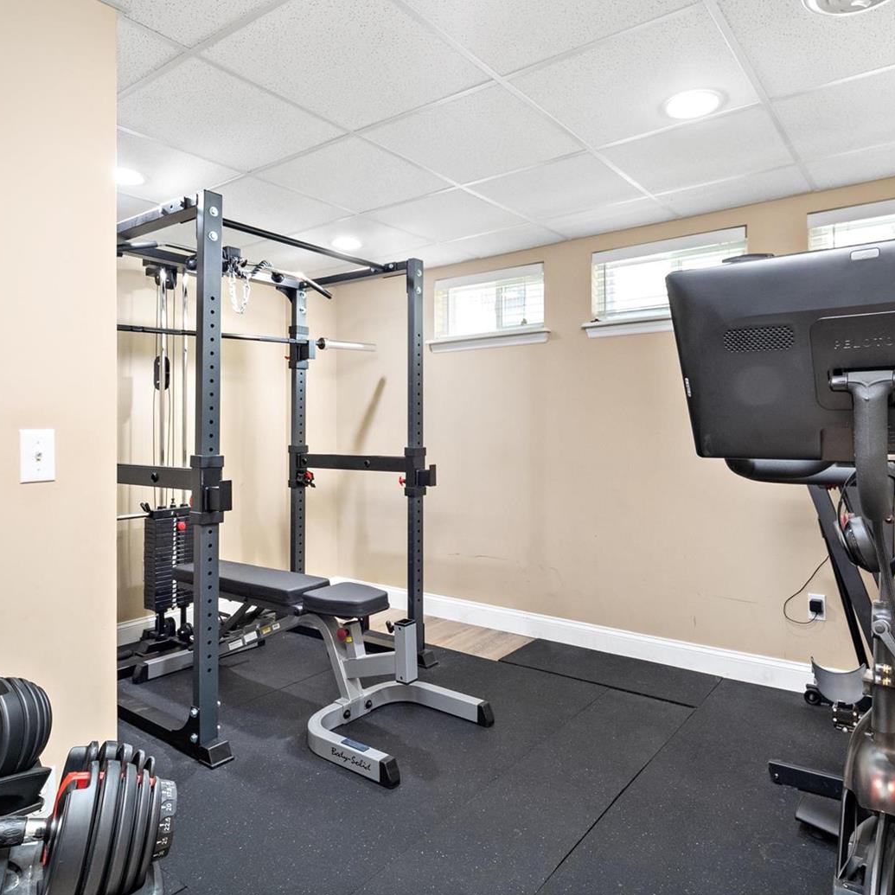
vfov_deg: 72.1
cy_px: 447
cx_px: 475
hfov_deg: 72.1
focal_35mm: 21
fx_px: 614
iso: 400
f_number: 9
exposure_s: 1/20
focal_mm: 8
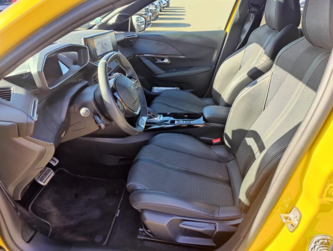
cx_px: 166
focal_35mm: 35
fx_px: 337
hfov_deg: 52.6
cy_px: 126
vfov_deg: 40.8
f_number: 1.88
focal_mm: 6.06
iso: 171
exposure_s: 1/200
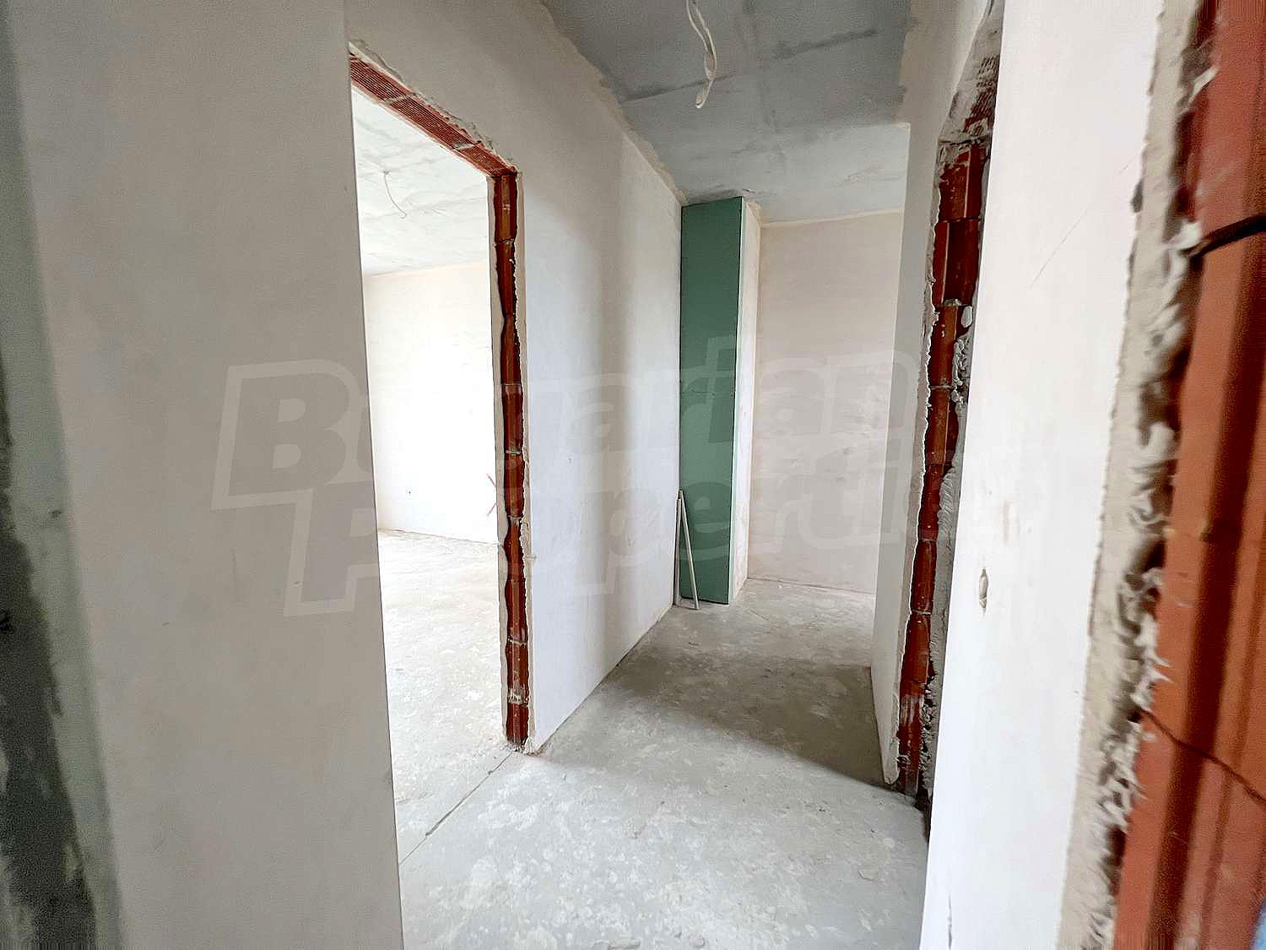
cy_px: 475
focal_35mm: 13
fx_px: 475
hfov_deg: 106.2
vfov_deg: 89.9
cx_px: 633
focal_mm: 1.57
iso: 64
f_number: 1.8
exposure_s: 1/99
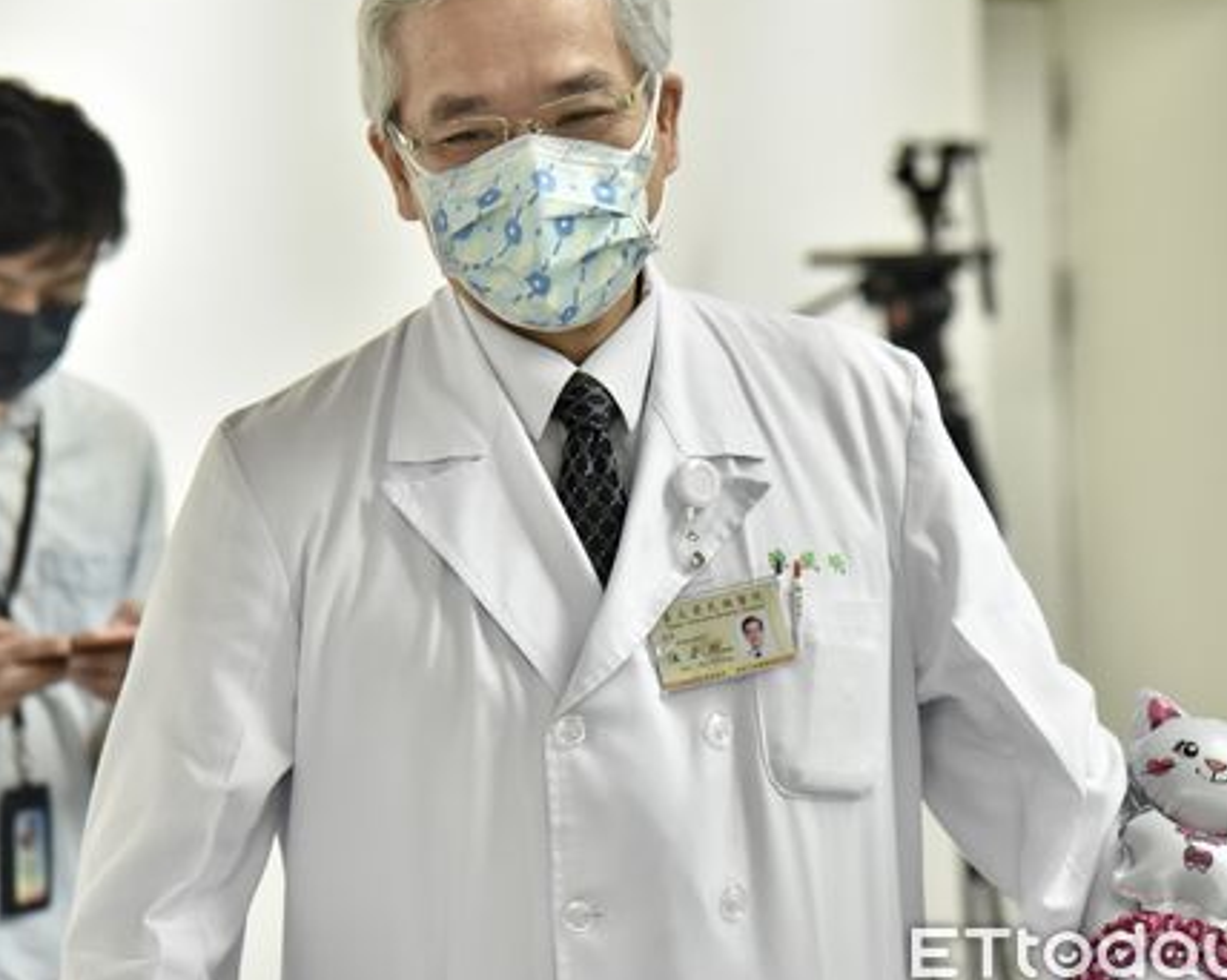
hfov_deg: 12.2
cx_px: 573
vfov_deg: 9.8
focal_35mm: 158
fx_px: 5735
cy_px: 438
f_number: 4
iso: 3200
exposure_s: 1/250
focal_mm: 120
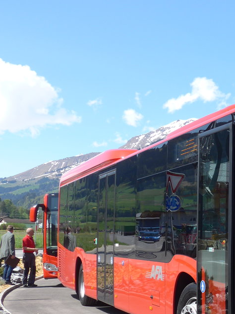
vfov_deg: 26.1
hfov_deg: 18.7
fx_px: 670
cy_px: 216
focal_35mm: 74
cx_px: 294
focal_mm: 8
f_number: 2.8
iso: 80
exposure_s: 1/1000
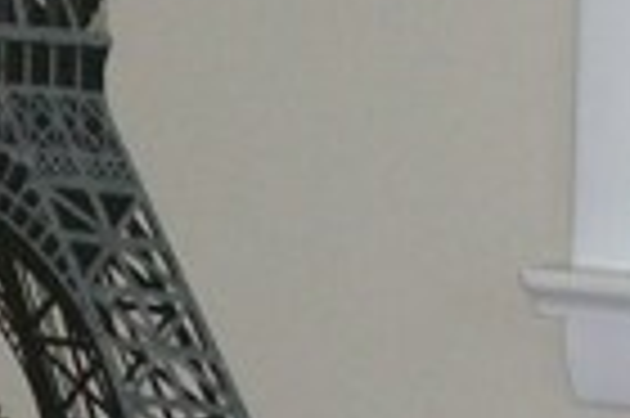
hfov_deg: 7.4
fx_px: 4667
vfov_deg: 5.1
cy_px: 360
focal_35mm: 267
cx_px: -634
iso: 160
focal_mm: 6.3
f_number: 3.1
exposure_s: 1/60
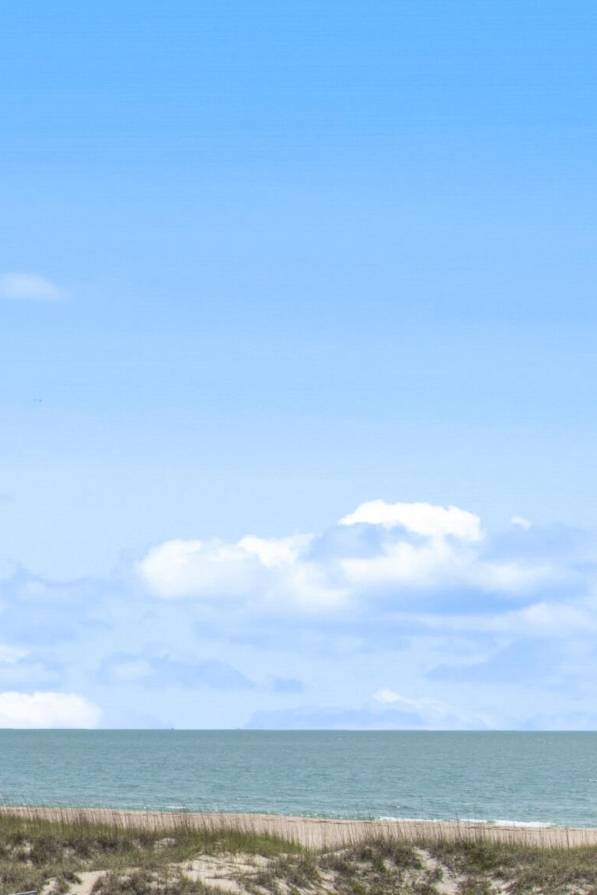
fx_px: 1418
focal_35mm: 57
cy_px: 713
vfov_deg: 34.0
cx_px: -267
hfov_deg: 20.7
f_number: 10
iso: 100
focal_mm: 15
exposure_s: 1/400
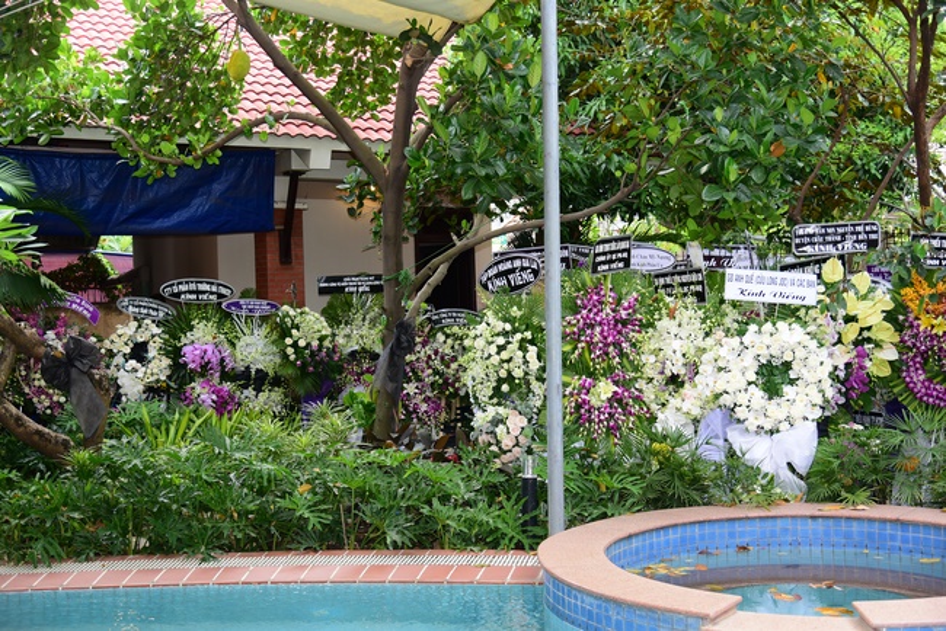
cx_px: 473
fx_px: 1052
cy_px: 316
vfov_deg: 33.4
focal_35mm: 40
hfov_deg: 48.4
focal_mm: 40
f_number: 4
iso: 320
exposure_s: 1/100
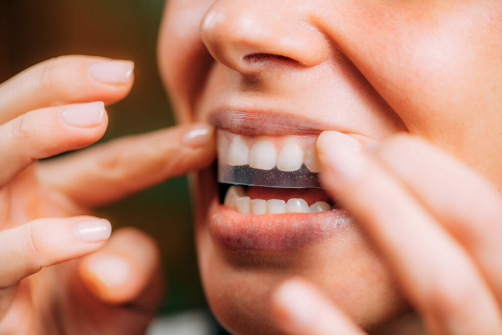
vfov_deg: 13.0
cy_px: 168
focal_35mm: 105
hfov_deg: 19.5
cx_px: 251
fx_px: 1464
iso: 64
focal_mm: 105
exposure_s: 1/160
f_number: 3.5
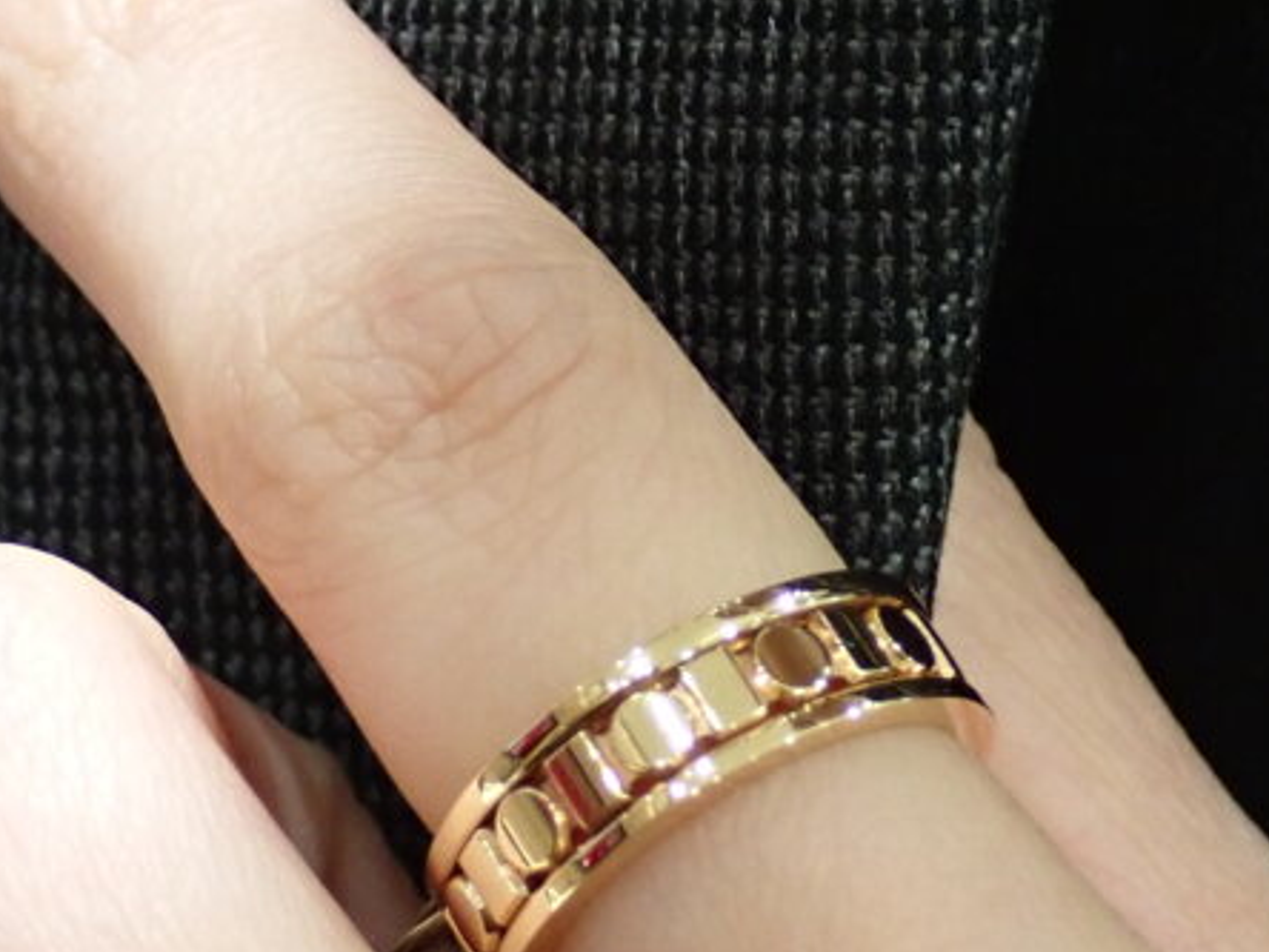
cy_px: 780
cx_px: 692
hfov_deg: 10.9
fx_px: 6635
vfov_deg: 8.2
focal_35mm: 181
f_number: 3.8
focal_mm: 11.88
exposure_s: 1/60
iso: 500
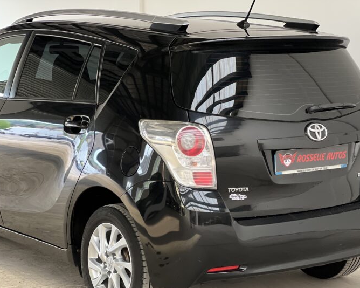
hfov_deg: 21.3
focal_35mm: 90
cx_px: 209
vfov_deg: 17.1
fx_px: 959
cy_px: 160
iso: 400
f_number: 2.8
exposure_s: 1/29
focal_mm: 9
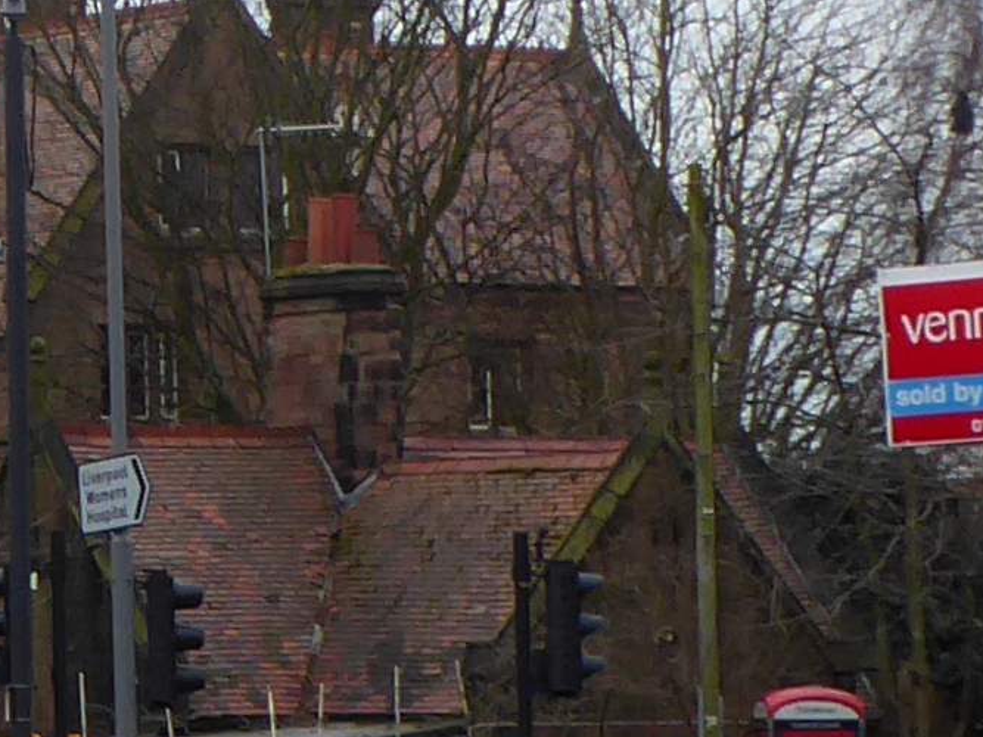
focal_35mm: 216
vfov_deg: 6.9
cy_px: 249
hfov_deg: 8.6
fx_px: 6133
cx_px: -1102
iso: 100
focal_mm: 6.3
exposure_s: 1/60
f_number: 3.7
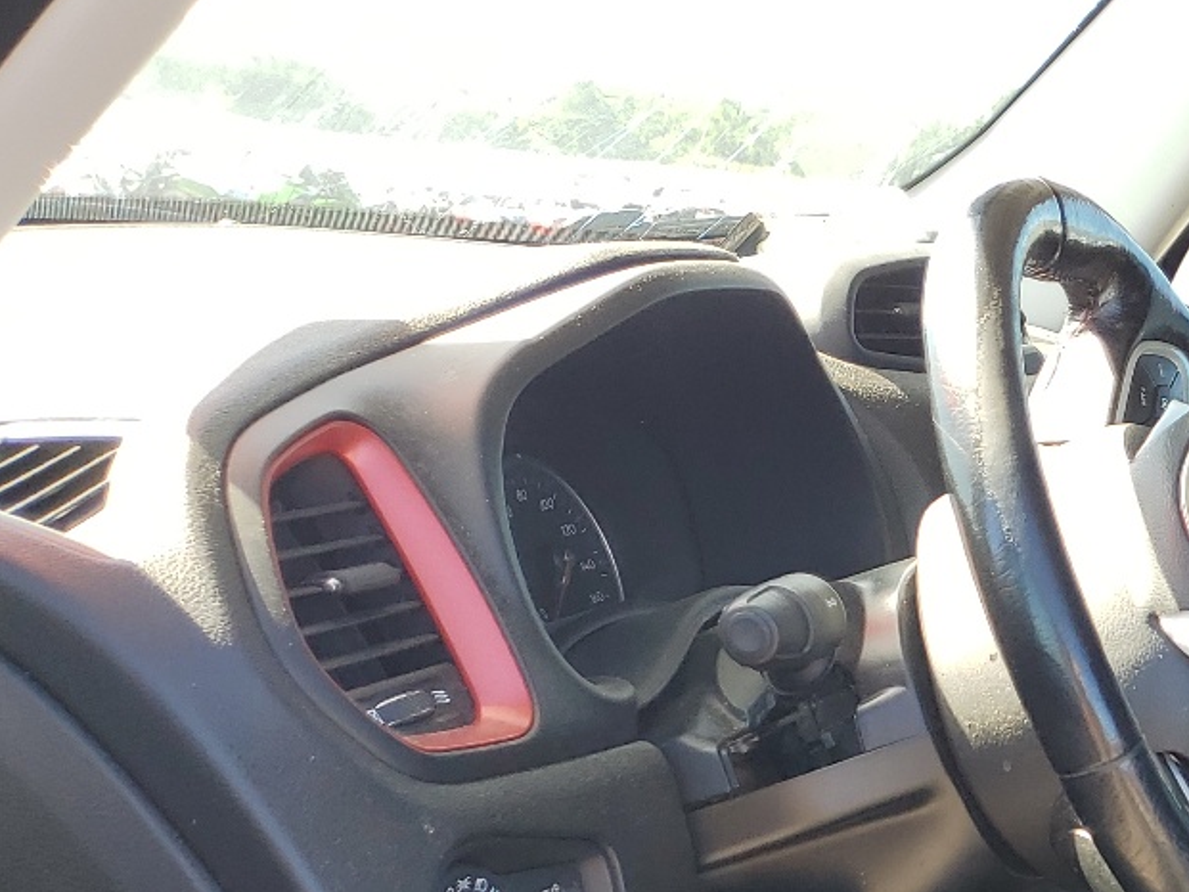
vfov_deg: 20.2
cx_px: 1528
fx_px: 2302
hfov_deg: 25.2
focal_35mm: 67
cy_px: 1139
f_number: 1.5
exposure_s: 1/213
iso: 50
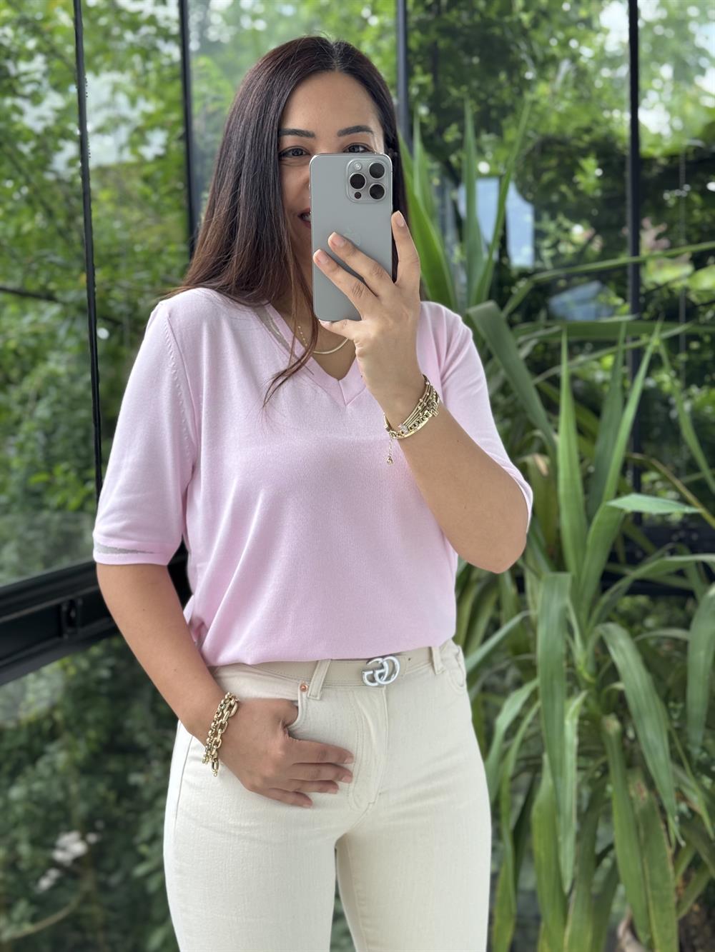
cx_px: 358
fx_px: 1322
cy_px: 476
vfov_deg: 39.7
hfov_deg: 30.3
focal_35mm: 48
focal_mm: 6.76
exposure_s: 1/223
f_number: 1.78
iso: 64
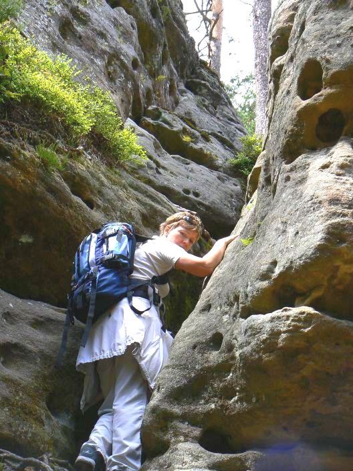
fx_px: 925
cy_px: 236
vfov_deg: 28.6
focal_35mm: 68
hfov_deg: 21.6
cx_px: 176
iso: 100
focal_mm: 11.4
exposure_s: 1/160
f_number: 5.6
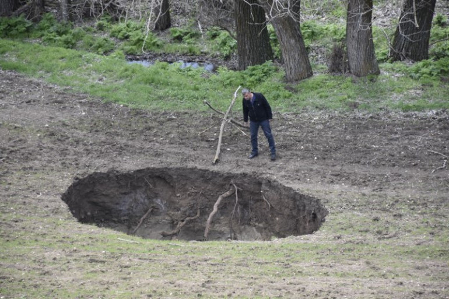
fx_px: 2618
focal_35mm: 210
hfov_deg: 9.8
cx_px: 224
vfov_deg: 6.5
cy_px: 150
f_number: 6.3
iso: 800
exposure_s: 1/640
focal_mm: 140
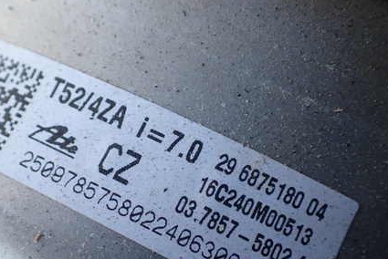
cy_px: 166
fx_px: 475
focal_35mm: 44
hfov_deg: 44.3
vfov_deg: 30.4
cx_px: 161
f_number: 2.3
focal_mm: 5.4
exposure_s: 1/160
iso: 100
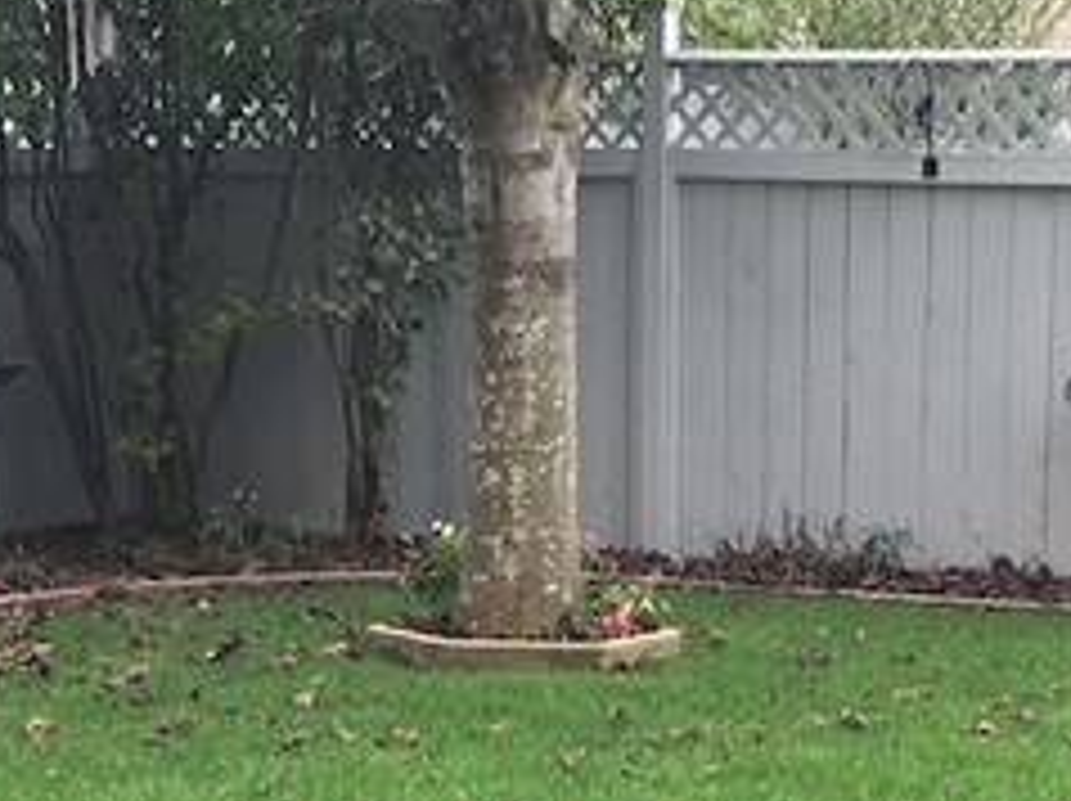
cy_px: 1228
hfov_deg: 15.2
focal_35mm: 130
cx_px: 610
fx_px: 4018
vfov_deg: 10.9
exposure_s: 1/146
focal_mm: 4.15
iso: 25
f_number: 2.2
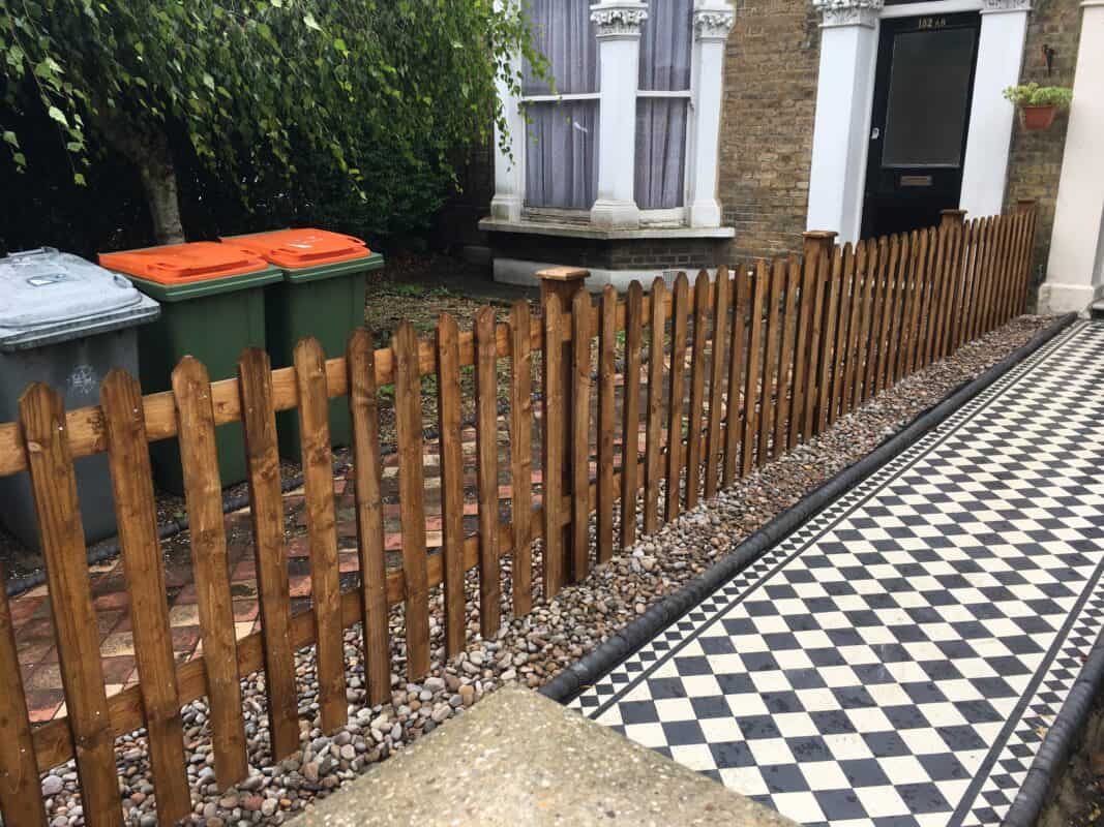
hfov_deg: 61.7
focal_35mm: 29
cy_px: 414
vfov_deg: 48.2
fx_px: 925
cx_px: 552
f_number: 2.2
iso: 25
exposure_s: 1/311
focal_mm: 4.15
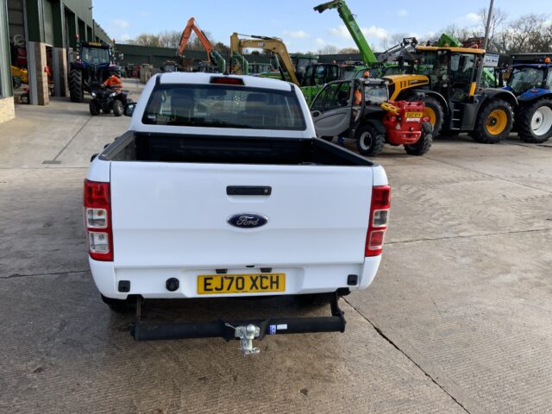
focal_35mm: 29
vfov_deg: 48.2
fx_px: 462
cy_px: 207
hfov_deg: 61.7
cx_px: 276
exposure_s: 1/642
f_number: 1.8
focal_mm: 3
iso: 16
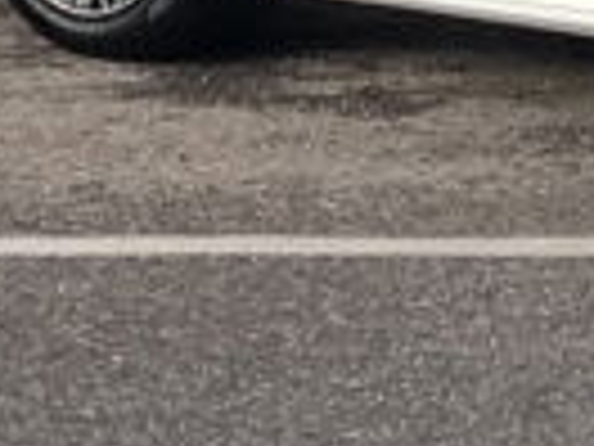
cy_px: -518
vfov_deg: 4.2
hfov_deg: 5.6
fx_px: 5920
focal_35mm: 345
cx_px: 1300
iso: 32
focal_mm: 6.6
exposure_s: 1/120
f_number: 2.8
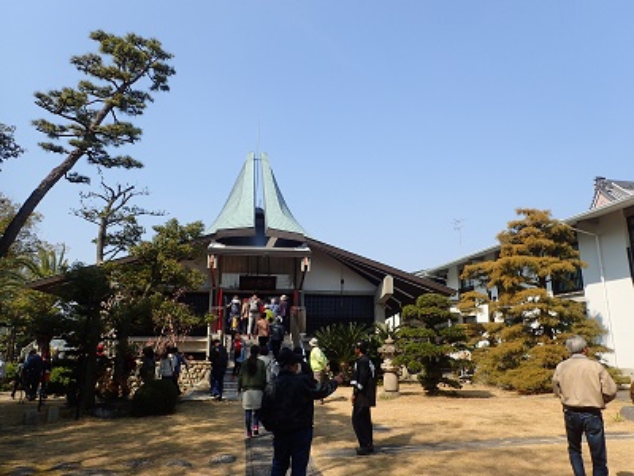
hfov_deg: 69.4
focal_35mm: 25
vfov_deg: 54.9
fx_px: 458
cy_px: 238
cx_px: 317
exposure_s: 1/160
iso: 100
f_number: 8
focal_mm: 4.5
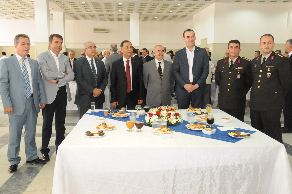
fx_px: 292
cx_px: 146
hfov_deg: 53.2
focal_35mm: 36
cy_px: 97
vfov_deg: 36.8
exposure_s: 1/60
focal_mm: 24
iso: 3200
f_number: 7.1
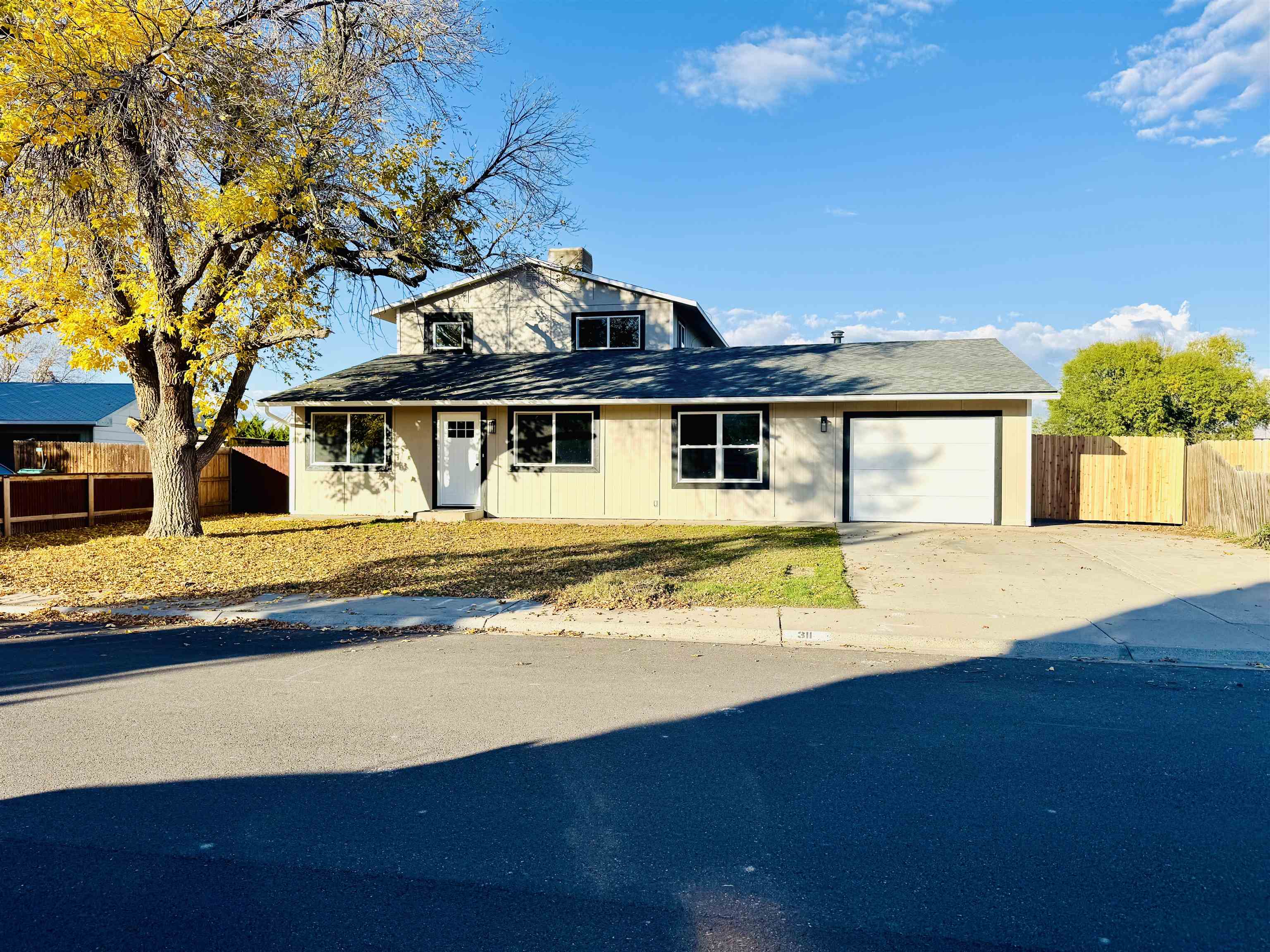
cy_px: 476
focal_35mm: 24
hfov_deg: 71.6
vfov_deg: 56.8
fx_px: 881
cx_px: 635
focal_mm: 6.76
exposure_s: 1/3802
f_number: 1.78
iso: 80
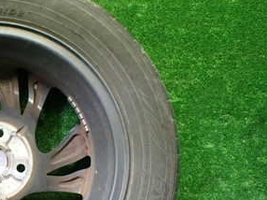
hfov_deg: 29.2
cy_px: 163
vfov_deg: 22.9
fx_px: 486
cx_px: 13
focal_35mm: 63
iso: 640
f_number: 2.3
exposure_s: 1/125
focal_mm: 5.4
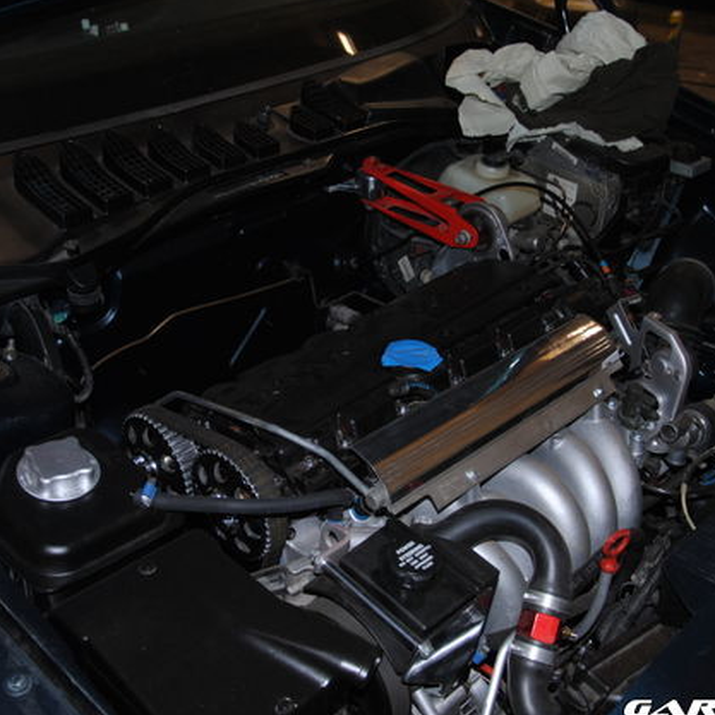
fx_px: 1098
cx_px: 369
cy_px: 358
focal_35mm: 47
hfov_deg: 36.1
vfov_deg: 36.1
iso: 200
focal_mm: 24
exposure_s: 1/60
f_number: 3.8
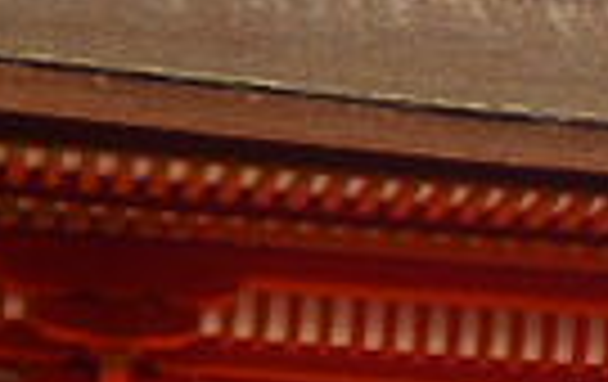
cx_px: 905
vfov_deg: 5.7
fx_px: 3802
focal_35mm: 229
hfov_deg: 8.9
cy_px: 551
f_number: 2.9
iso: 100
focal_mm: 4.9
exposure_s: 1/320
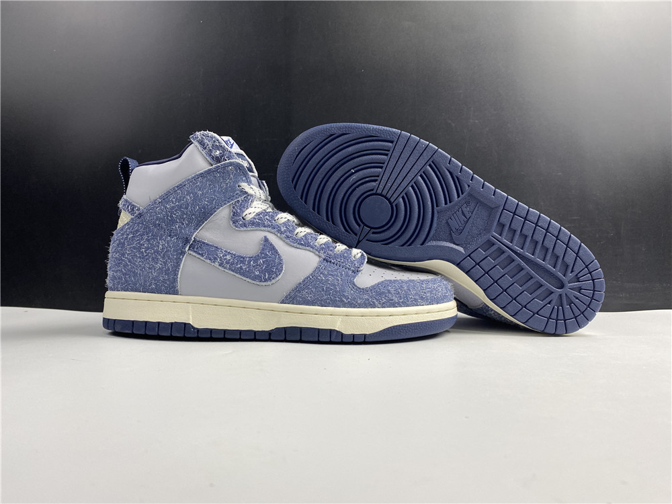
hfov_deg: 67.3
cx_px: 336
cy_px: 252
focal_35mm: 26
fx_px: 505
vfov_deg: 53.1
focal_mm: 4.25
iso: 64
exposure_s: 1/100
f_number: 1.8
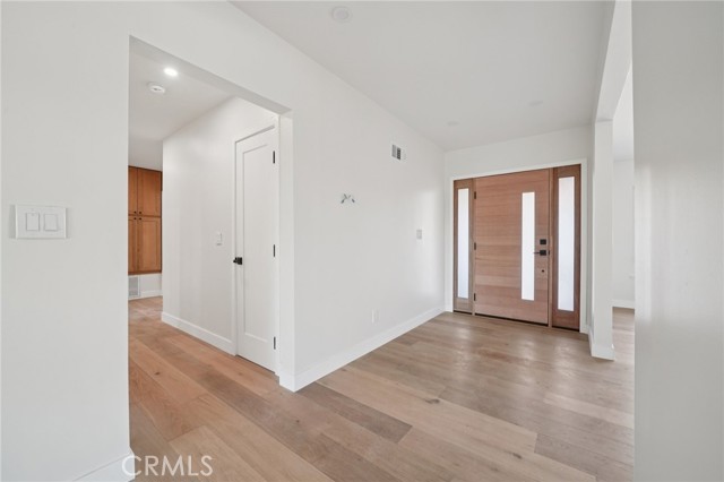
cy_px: 241
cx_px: 362
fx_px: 261
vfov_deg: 85.4
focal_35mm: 13
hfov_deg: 108.4
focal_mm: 13
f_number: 8
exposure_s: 1/25
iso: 400
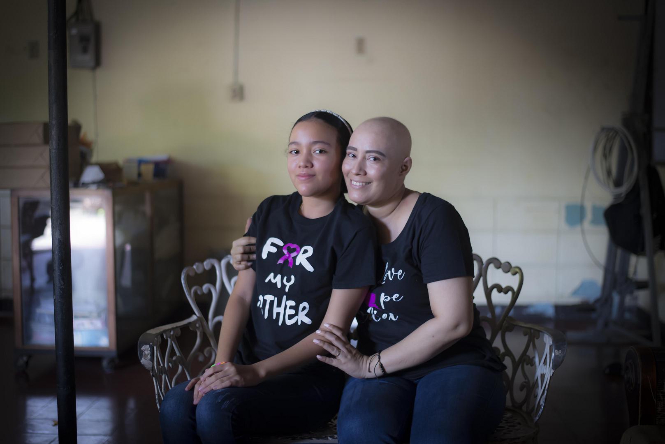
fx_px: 924
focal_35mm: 50
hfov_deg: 39.6
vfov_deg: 27.0
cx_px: 332
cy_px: 222
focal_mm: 50
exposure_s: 1/160
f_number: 1.8
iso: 800
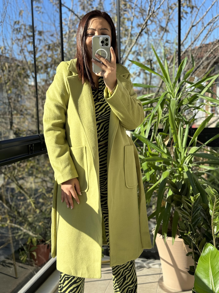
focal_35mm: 48
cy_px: 146
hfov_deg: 30.3
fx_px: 405
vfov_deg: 39.7
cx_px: 110
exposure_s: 1/658
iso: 64
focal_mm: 6.86
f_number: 1.78
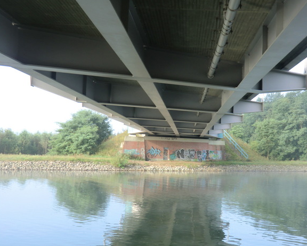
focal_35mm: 51
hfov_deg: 36.6
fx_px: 463
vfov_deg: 29.7
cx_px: 168
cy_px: 124
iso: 64
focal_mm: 8.4
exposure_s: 1/80
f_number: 4
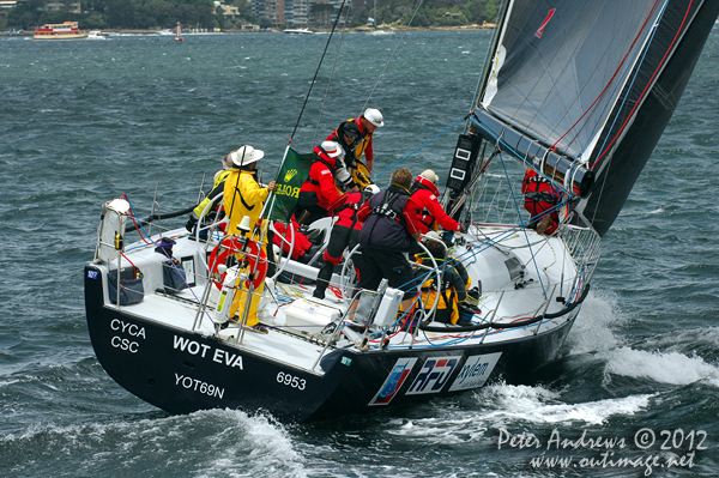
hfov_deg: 10.2
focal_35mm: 202
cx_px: 360
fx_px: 4041
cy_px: 239
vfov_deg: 6.8
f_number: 6.7
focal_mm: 135
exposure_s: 1/1000
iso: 400
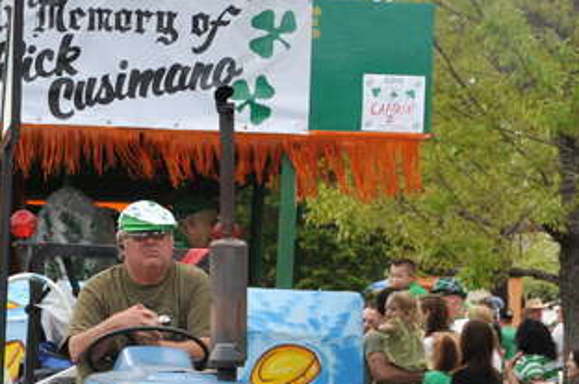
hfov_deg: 8.1
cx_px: 143
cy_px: 296
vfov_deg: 5.4
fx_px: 4079
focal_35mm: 254
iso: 200
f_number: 9
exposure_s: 1/200
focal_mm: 66
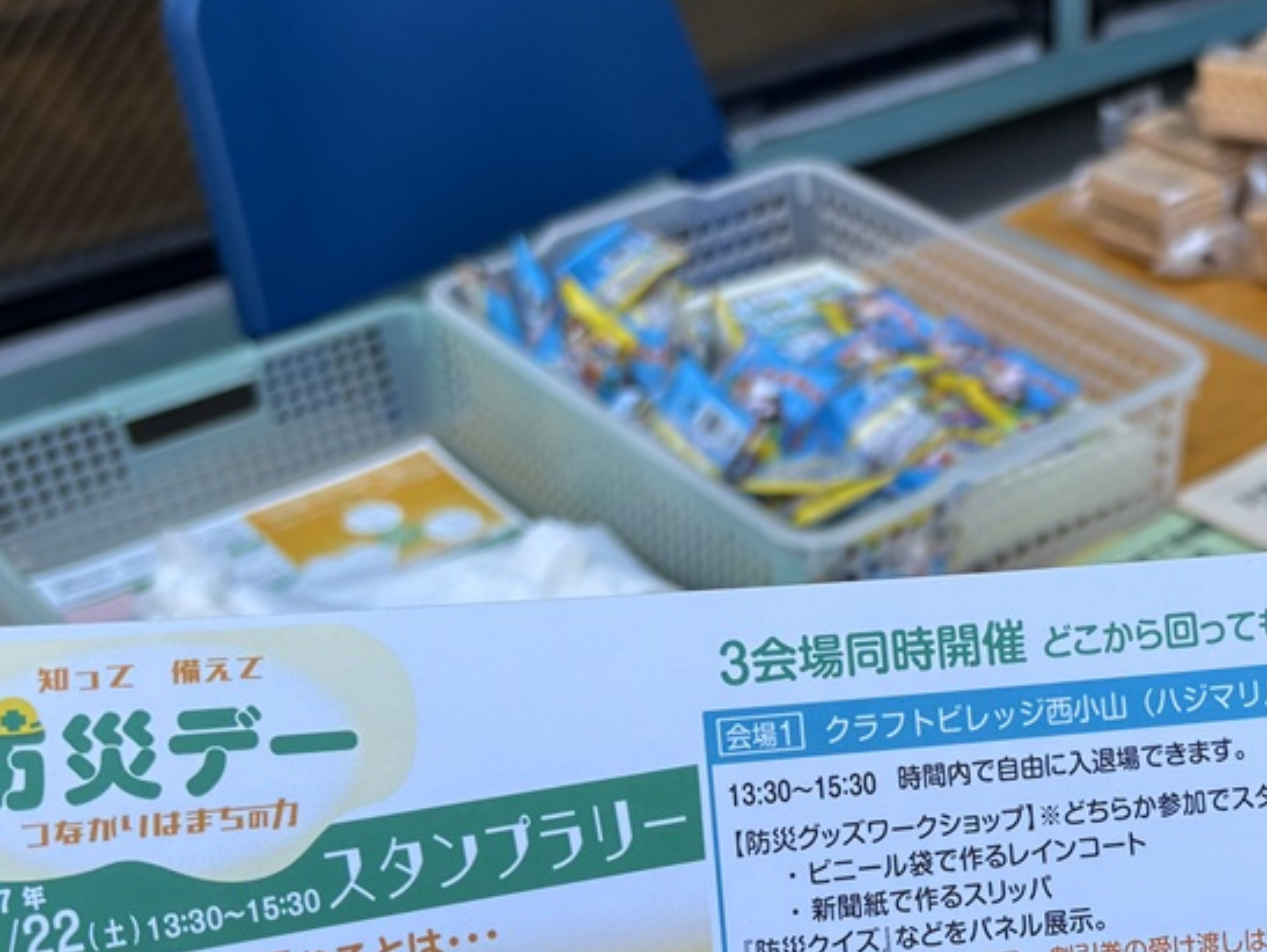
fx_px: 2088
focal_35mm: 57
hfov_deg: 32.6
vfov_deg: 25.3
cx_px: 1056
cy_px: 739
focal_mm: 5.96
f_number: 1.6
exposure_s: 1/716
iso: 50
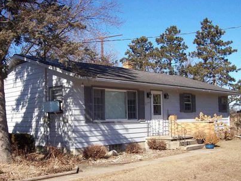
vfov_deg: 32.1
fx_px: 313
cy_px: 105
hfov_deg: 41.9
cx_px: 101
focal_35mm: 45
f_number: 4.8
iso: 80
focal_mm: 6
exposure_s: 1/590
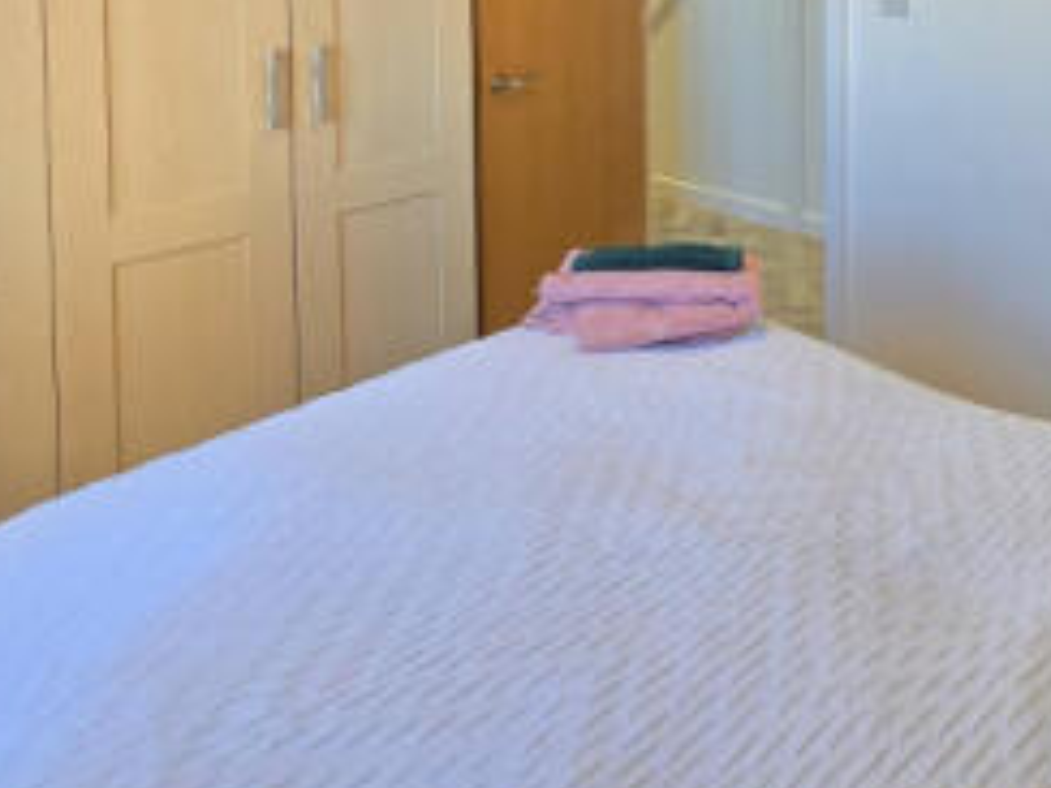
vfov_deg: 39.1
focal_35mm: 31
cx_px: 782
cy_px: -32
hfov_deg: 55.7
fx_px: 941
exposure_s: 1/100
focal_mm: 2.2
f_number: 2.2
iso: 250
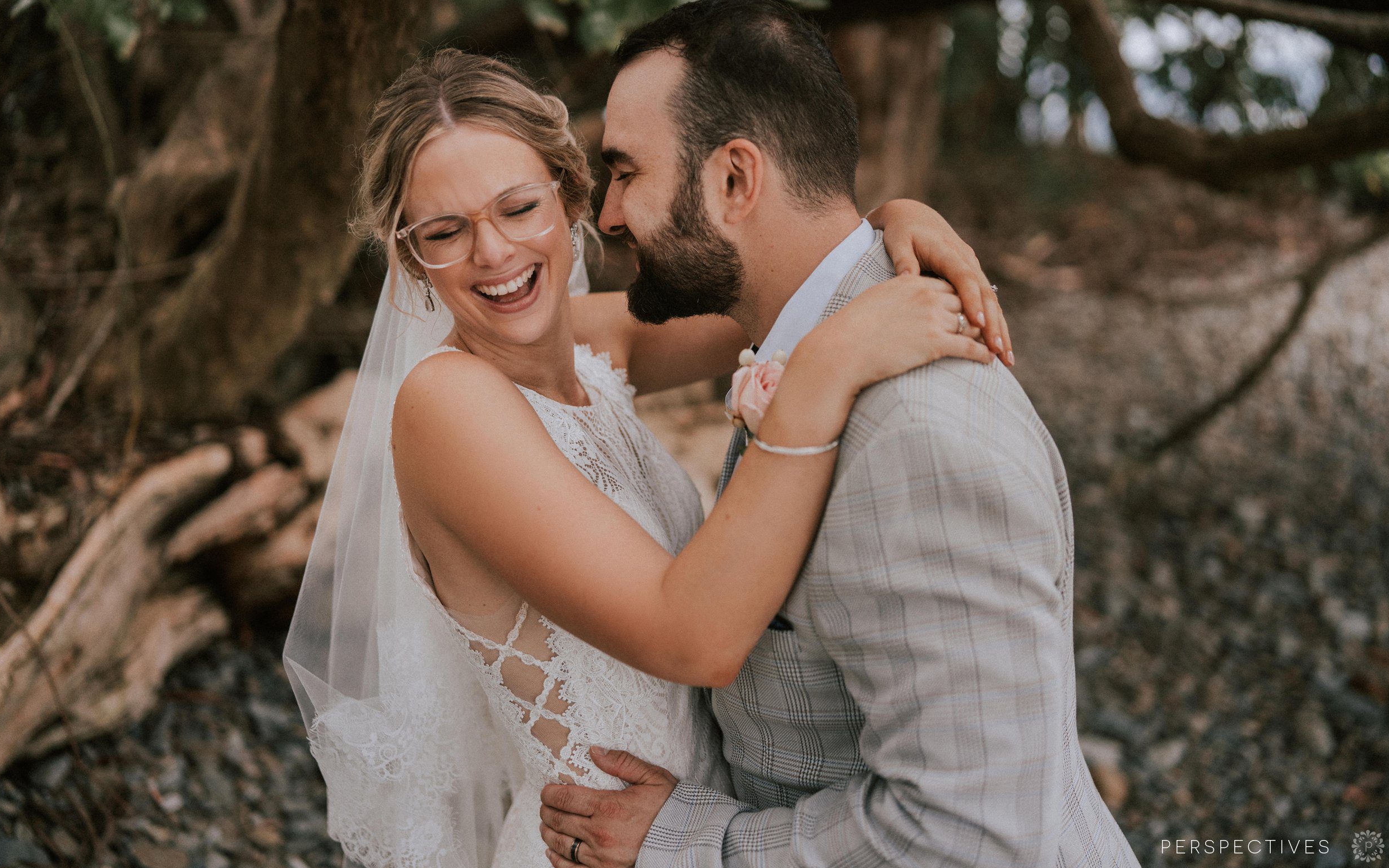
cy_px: 404
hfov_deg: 54.0
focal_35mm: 36
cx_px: 693
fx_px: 1363
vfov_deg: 35.3
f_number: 1.6
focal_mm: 35
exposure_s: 1/500
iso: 500
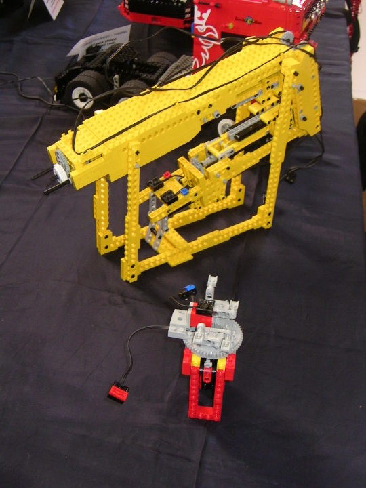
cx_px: 183
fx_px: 761
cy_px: 244
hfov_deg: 27.0
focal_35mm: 54
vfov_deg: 35.5
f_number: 3.5
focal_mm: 8.4
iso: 100
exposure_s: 1/45.1
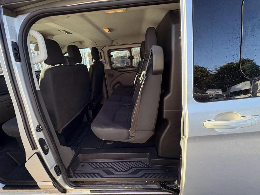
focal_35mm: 14
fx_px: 105
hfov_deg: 102.1
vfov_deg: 85.7
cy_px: 98
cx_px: 130
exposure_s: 1/117
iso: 125
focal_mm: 2.22
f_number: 2.2
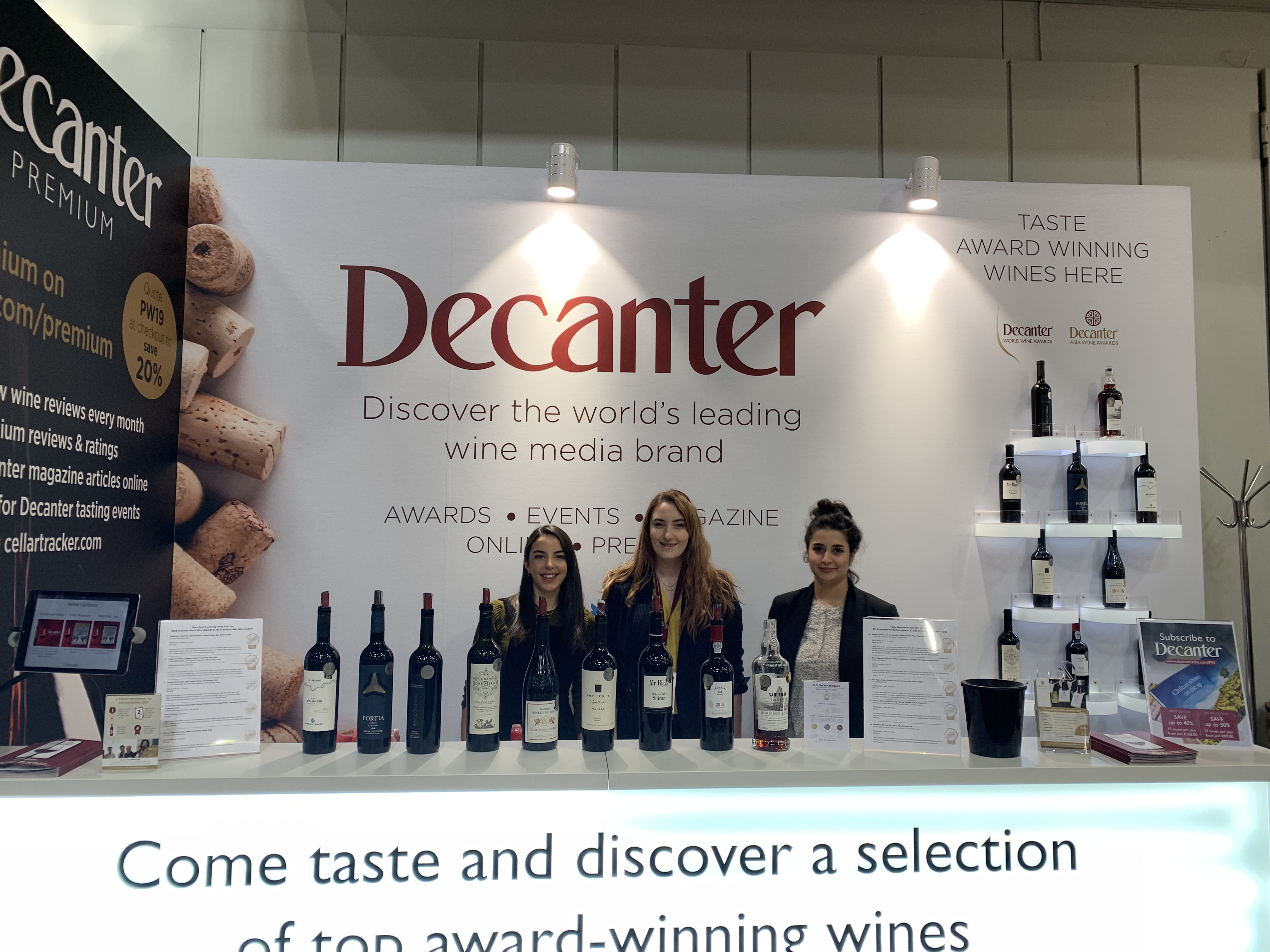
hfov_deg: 67.3
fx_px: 954
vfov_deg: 53.1
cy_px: 476
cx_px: 635
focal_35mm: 26
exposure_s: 1/100
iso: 40
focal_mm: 4.25
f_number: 1.8
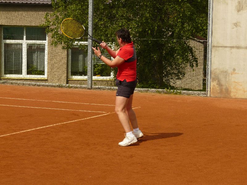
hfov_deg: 17.3
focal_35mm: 114
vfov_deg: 13.0
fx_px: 813
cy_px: 92
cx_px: 124
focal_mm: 18.8
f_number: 5.6
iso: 100
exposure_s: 1/500
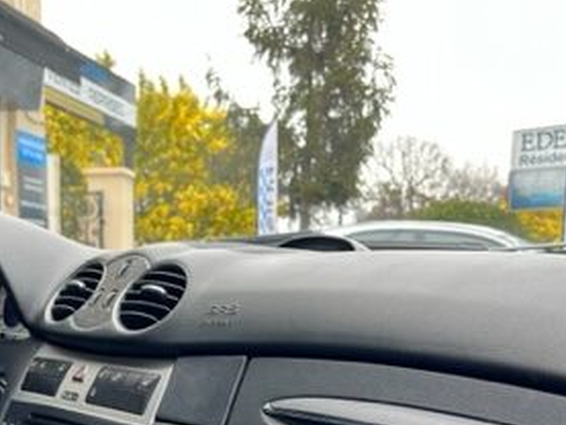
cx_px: 260
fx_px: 981
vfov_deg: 23.5
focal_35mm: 60
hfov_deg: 32.2
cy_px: 413
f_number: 1.5
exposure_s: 1/121
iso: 32
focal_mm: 5.7
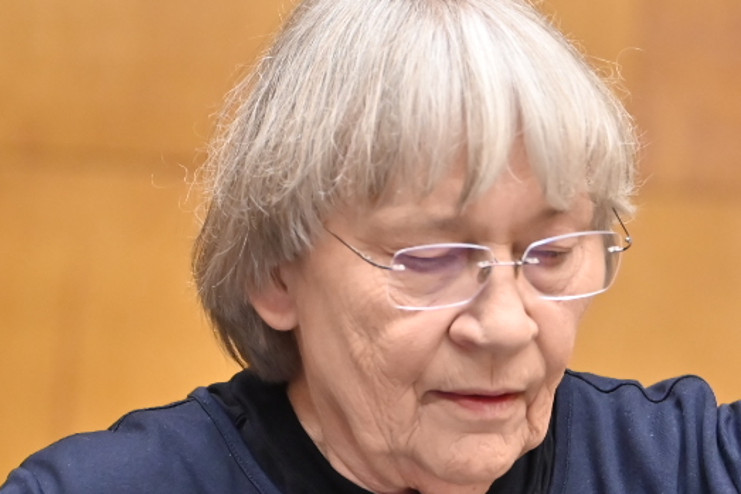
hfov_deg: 4.3
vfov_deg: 2.9
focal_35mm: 480
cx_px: 497
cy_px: 470
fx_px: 9882
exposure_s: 1/200
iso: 2000
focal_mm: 155
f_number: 2.8
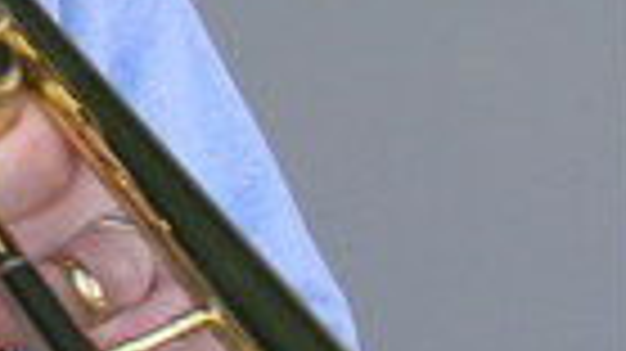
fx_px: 3086
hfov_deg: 11.3
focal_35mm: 186
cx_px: -198
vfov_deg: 6.5
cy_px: 38
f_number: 4.9
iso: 50
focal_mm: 5.7
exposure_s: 1/29.2
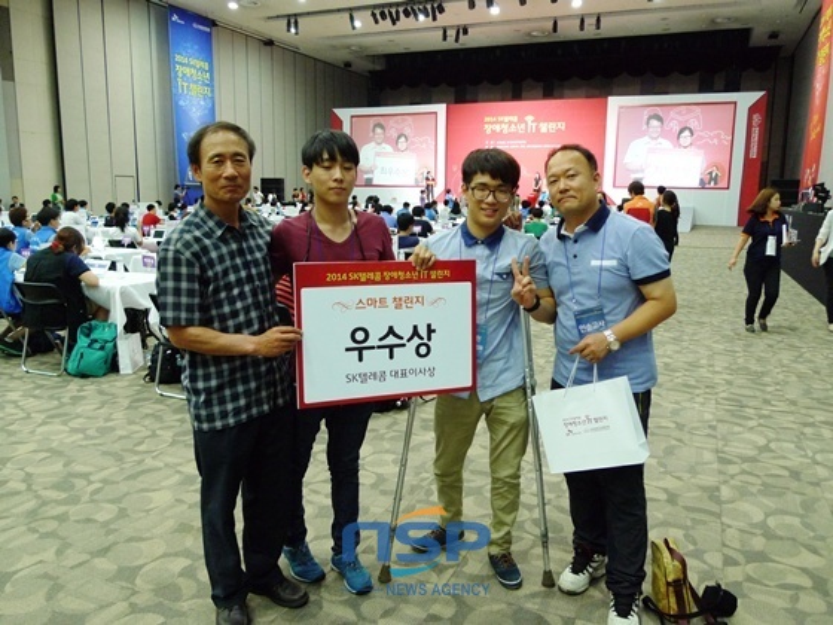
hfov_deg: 63.4
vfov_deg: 49.7
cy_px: 312
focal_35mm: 28
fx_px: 674
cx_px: 416
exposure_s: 1/40
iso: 400
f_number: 2.1
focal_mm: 5.9
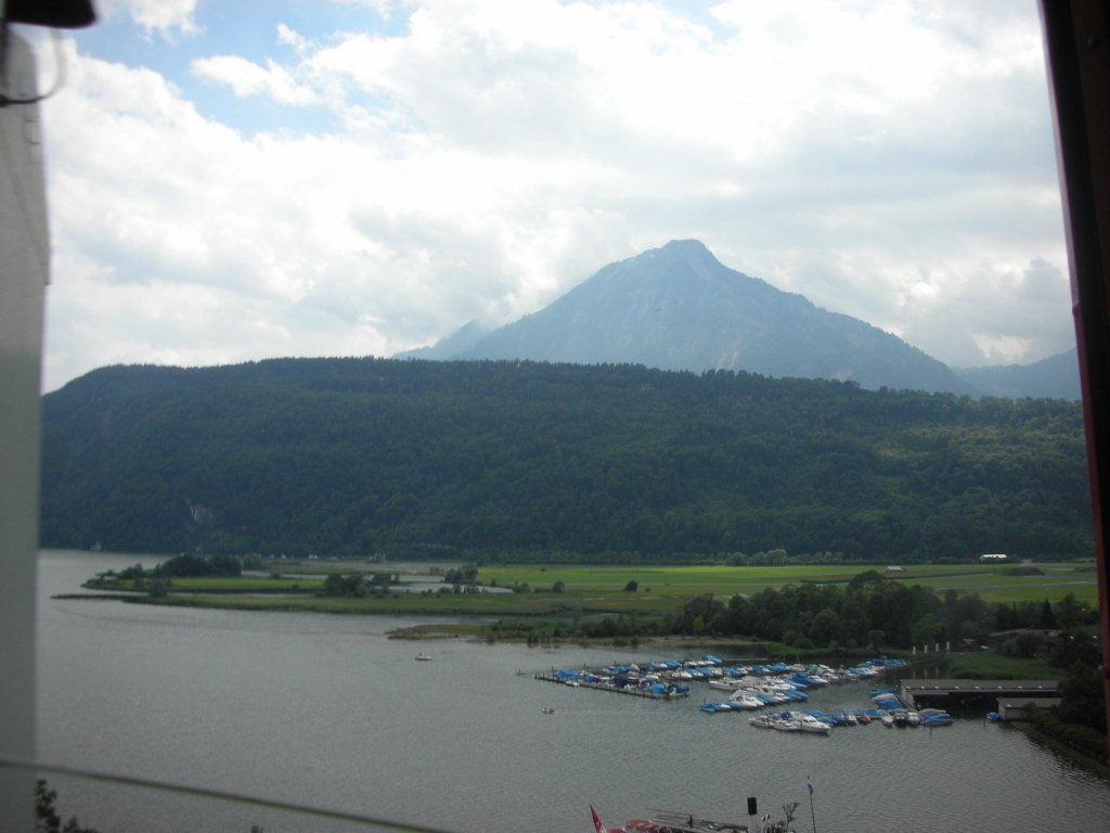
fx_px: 1122
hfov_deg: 52.6
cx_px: 555
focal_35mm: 35
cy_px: 416
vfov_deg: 40.7
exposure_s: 1/99.1
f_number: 8.5
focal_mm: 5.8
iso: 50
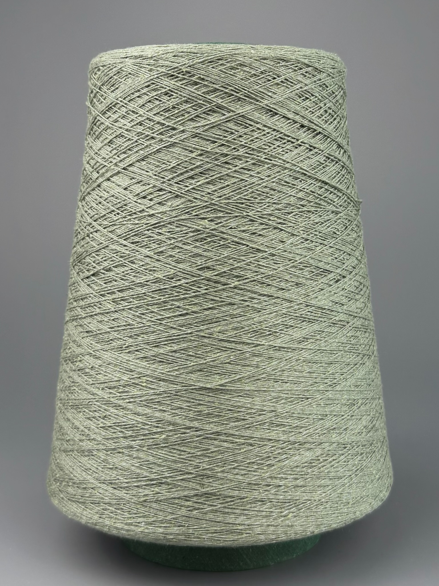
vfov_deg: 71.6
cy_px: 293
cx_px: 220
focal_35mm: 24
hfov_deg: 56.8
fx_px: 406
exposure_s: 1/695
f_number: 1.78
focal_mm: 6.76
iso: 80
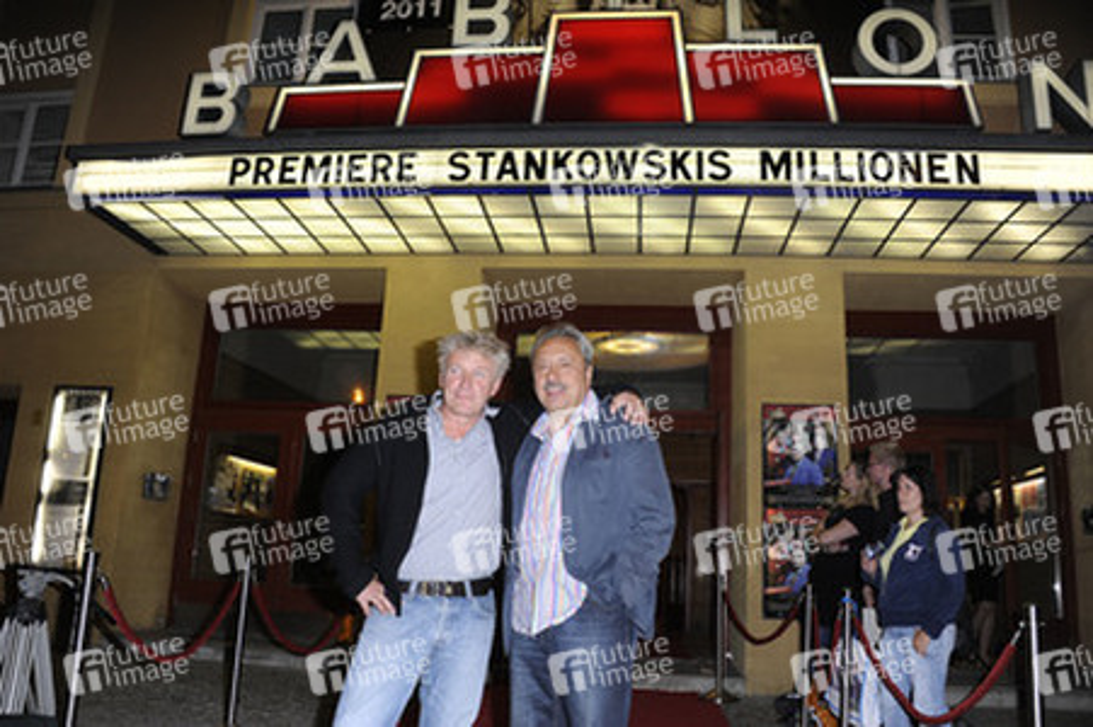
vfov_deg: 46.3
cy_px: 364
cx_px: 546
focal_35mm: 28
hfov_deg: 65.5
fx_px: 849
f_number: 5.6
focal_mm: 28
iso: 640
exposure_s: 1/80
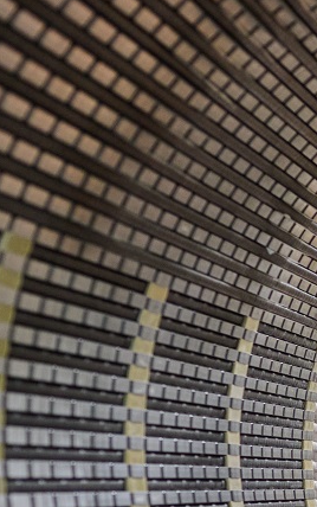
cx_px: 648
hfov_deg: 9.7
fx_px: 1726
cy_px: 512
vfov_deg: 16.3
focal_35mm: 125
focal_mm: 35
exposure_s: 1/200
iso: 1000
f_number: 2.5
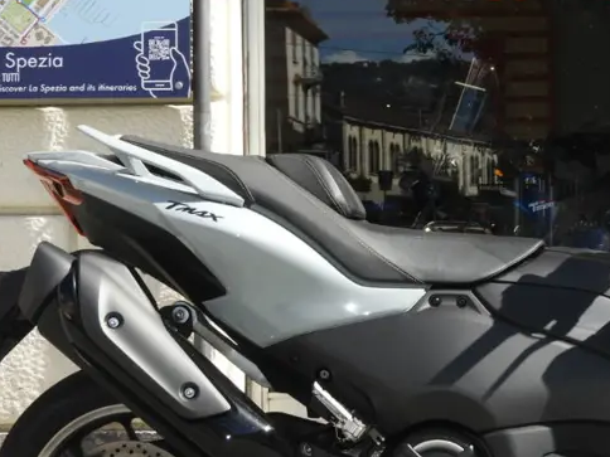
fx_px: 2185
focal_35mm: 124
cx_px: 558
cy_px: 238
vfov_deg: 12.0
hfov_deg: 15.7
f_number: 4
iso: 100
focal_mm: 9
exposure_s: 1/500
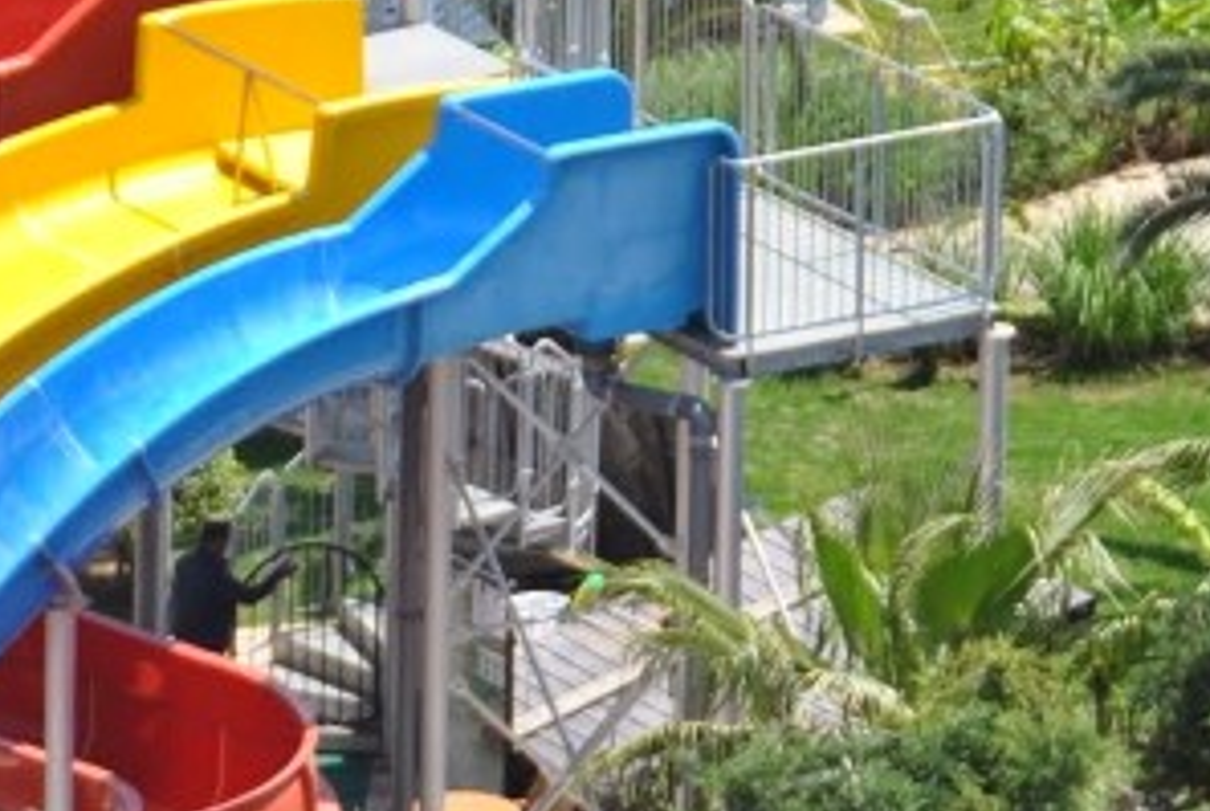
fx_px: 17537
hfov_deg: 3.9
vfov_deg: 2.6
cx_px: -320
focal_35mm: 521
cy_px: 526
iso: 140
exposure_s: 1/500
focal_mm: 90
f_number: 5.6
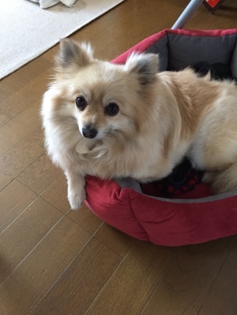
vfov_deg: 61.7
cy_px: 158
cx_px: 118
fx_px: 265
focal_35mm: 29
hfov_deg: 48.2
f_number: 2.2
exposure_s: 1/20
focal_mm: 4.15
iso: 250
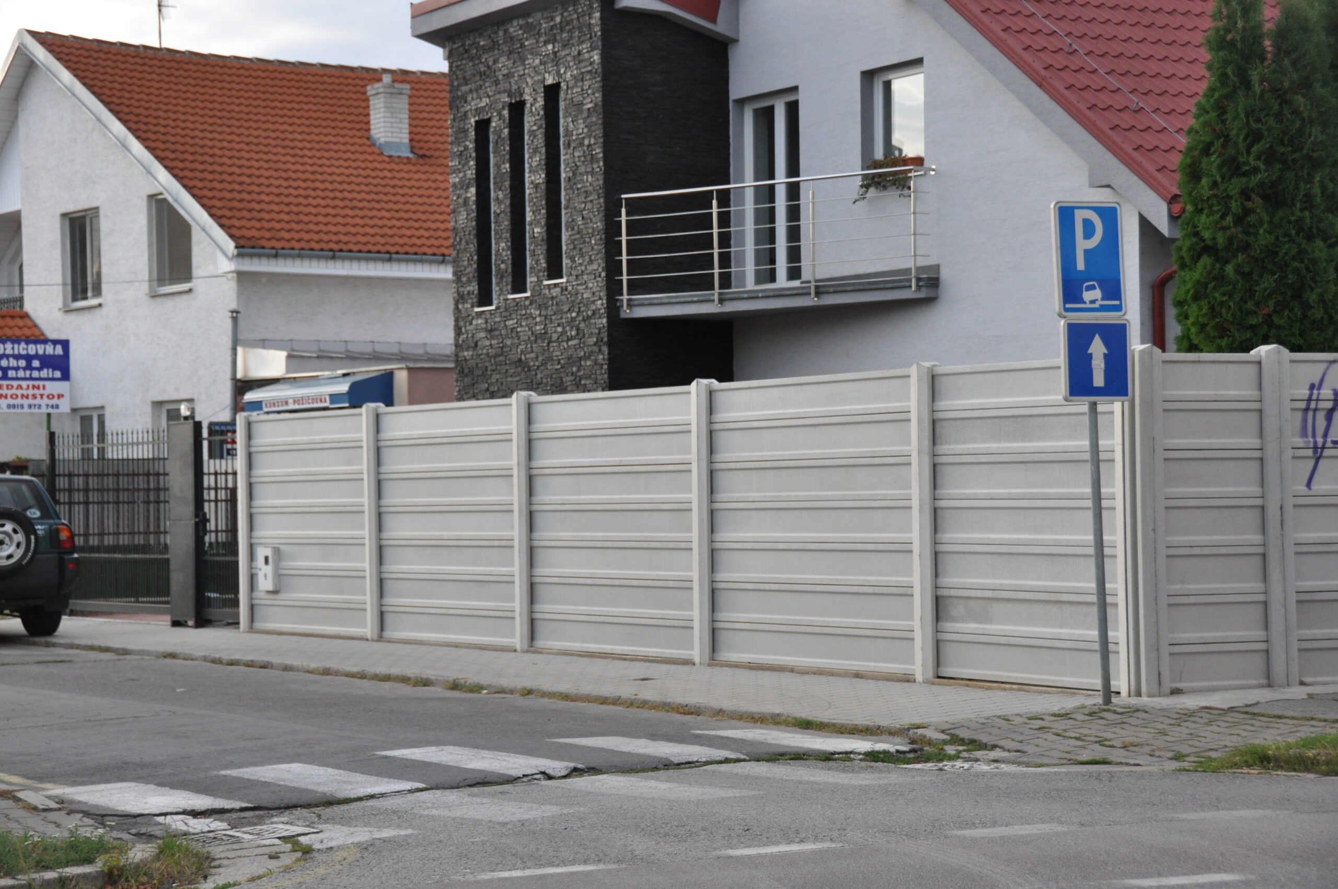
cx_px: 669
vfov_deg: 18.1
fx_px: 2784
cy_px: 444
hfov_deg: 27.0
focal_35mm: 75
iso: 800
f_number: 4.8
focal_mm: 50
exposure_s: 1/1000
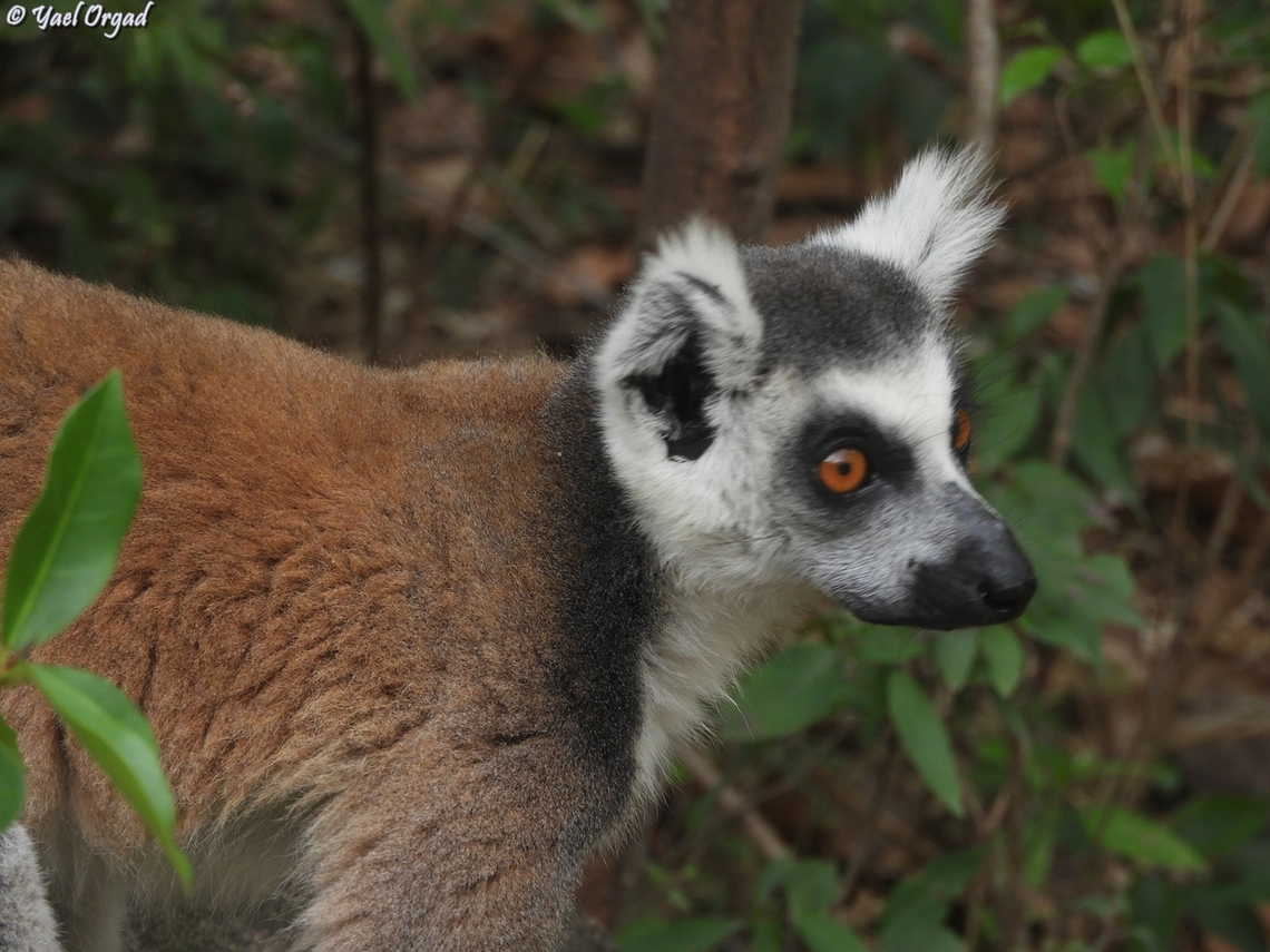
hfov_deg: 6.6
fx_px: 11006
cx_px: 635
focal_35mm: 300
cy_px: 476
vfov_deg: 5.0
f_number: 5.5
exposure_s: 1/50
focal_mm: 53.7
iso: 100
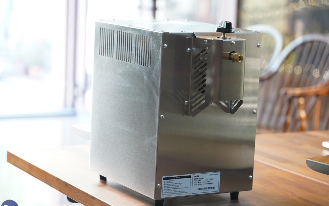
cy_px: 108
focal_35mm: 108
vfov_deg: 12.1
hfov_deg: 19.3
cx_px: 166
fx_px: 969
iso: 4000
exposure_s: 1/125
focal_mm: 105
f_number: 4
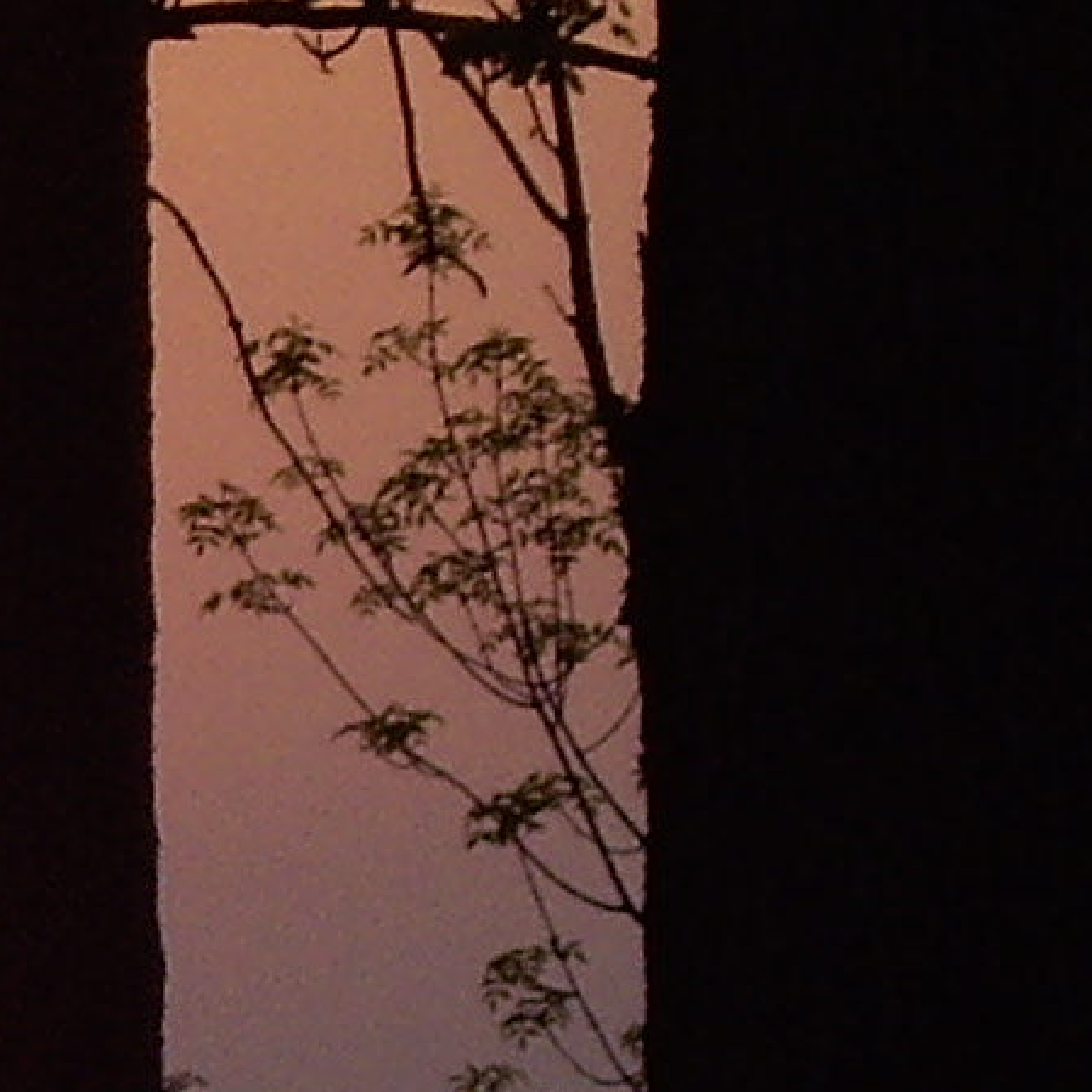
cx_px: -1141
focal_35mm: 732
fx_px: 26125
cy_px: 927
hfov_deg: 2.4
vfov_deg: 2.4
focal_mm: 23.7
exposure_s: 1/250
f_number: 5.4
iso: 100
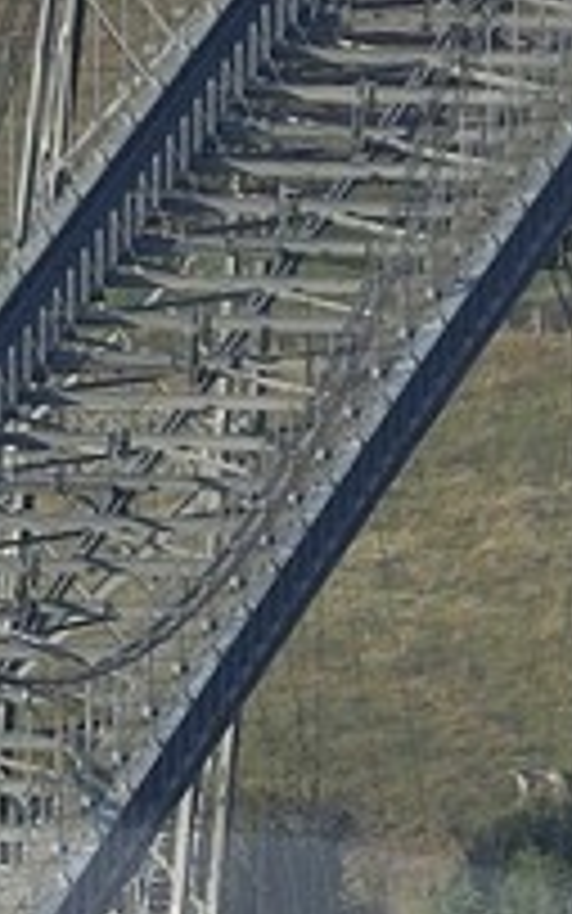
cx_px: 140
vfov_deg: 1.2
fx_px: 44939
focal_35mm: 1803
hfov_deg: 0.7
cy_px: 2224
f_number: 5
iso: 100
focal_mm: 150
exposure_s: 1/400
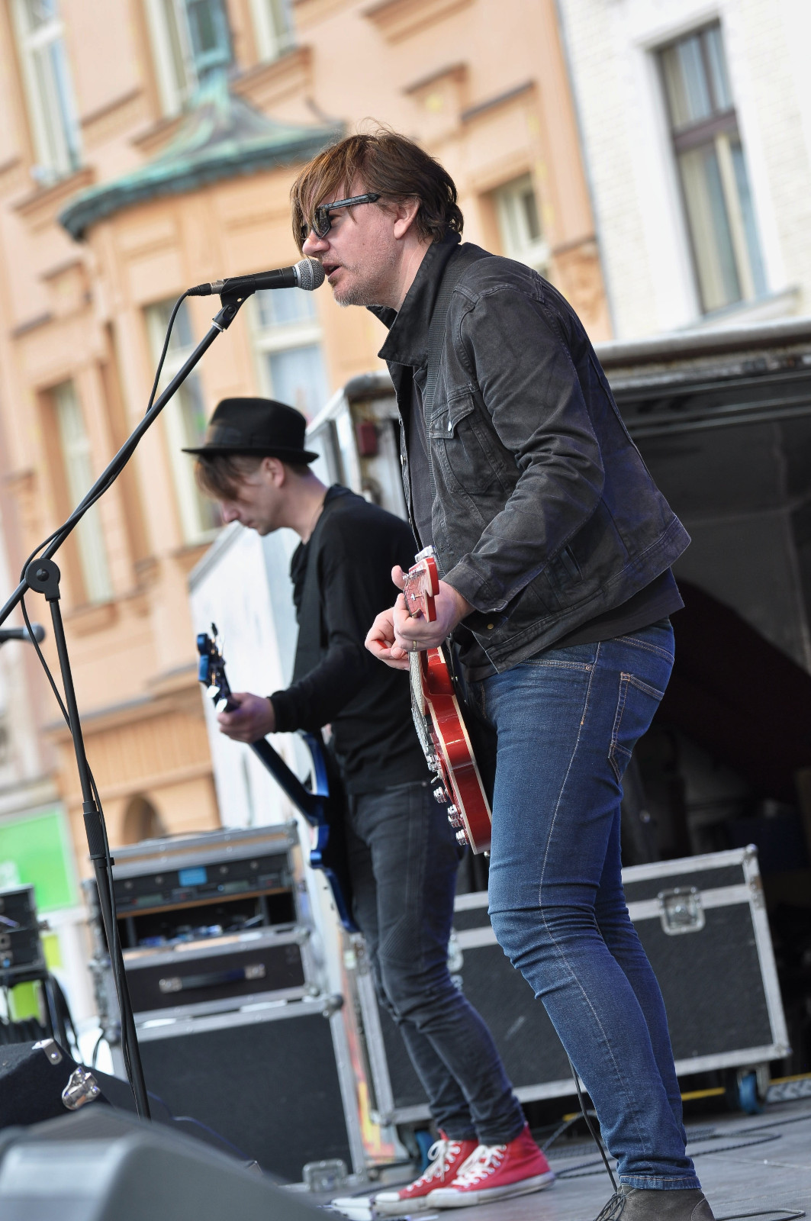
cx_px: 406
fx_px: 4979
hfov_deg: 9.3
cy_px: 610
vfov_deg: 14.0
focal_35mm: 147
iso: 200
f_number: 4
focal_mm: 98
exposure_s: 1/250
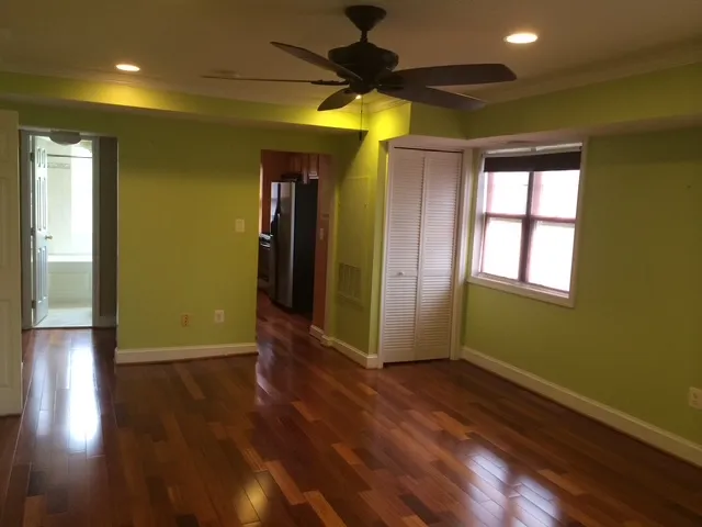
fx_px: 608
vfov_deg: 46.8
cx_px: 351
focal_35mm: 30
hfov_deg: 60.0
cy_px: 264
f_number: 2.2
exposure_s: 1/30
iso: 64
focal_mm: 4.12
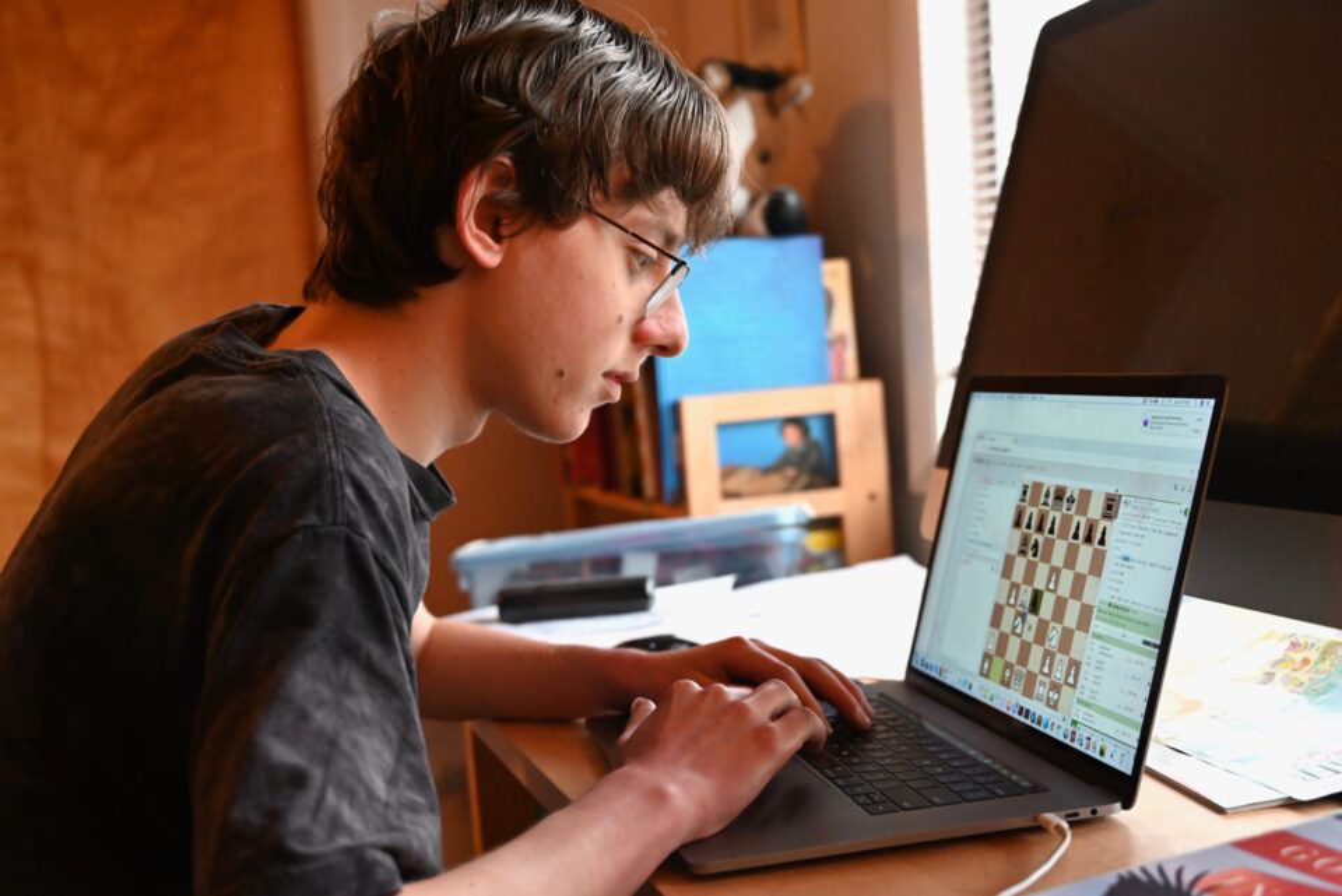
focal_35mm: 41
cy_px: 448
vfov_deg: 32.7
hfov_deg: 47.4
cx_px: 671
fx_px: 1529
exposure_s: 1/125
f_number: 4
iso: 3200
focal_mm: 41
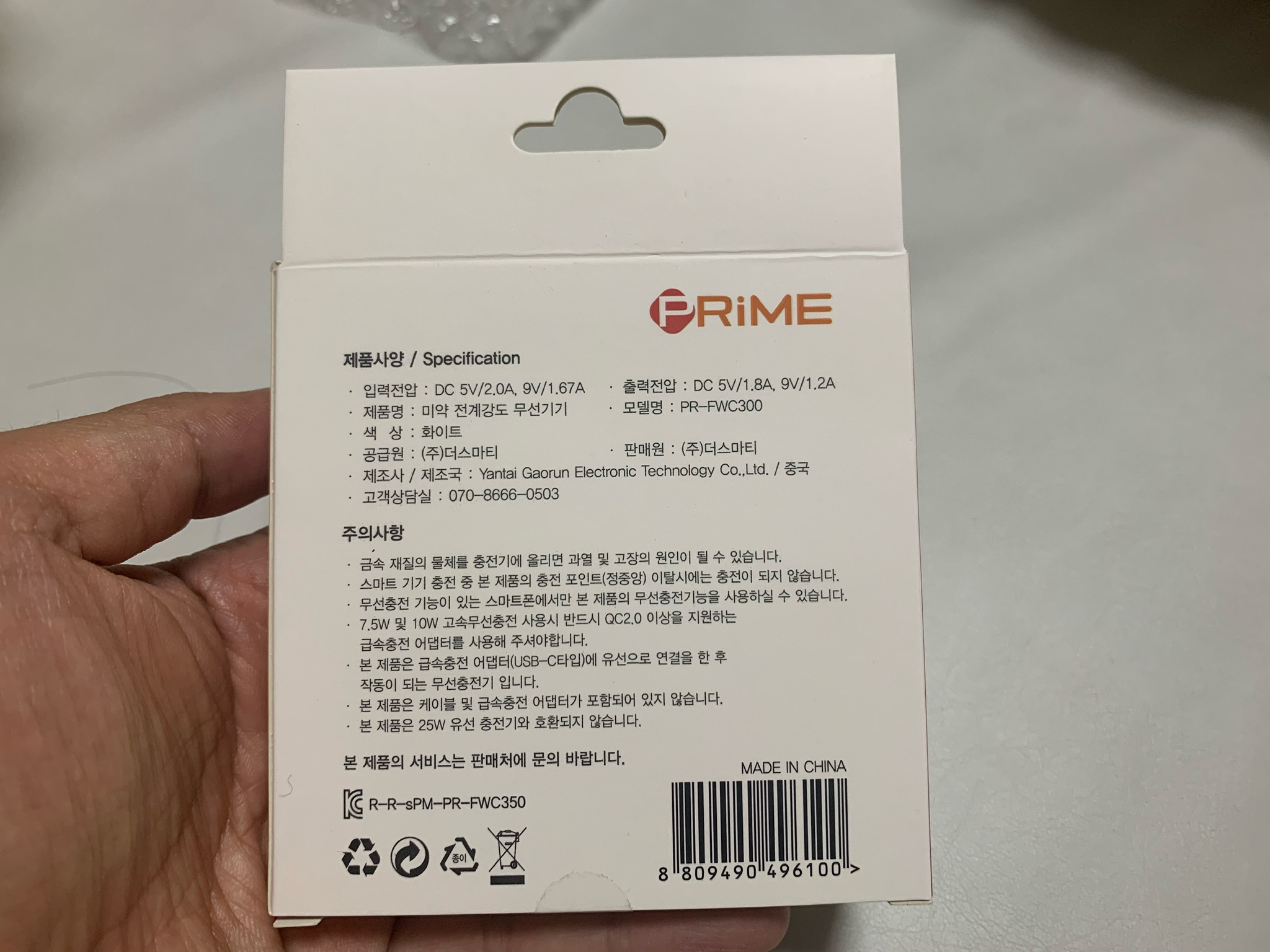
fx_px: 954
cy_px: 476
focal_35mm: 26
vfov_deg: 53.1
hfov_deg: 67.3
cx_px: 635
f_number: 1.8
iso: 64
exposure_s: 1/60
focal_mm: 4.25
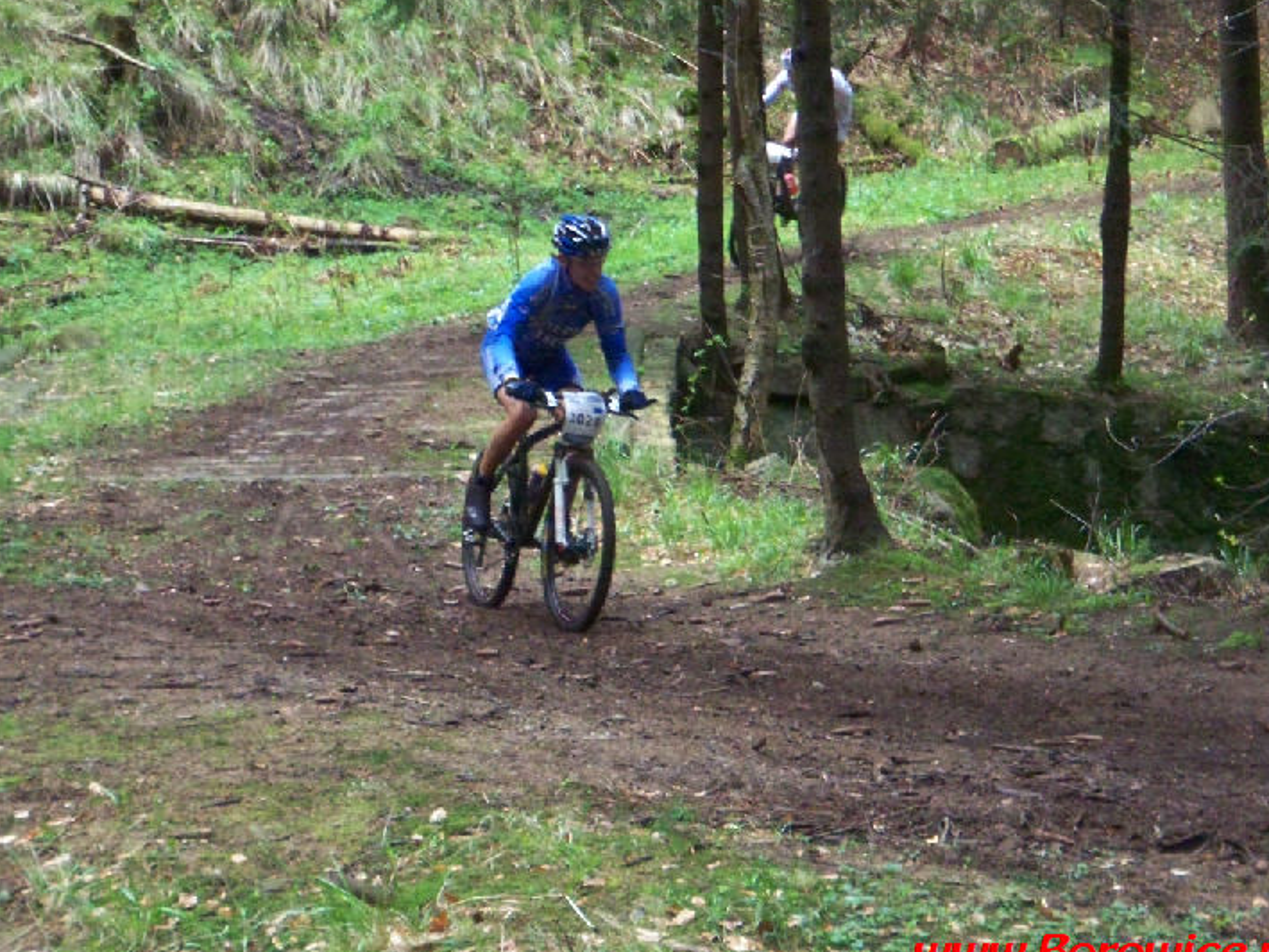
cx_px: 601
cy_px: 456
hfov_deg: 14.9
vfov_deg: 11.2
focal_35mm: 132
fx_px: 4840
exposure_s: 1/200
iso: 400
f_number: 4.4
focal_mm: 19.2
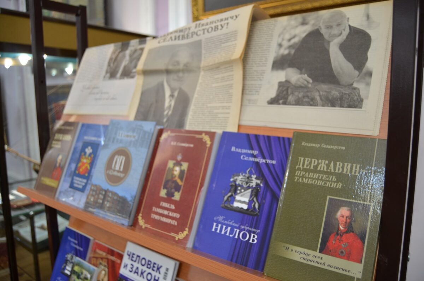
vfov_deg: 47.7
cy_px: 140
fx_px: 317
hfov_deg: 67.5
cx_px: 212
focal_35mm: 27
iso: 400
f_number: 4
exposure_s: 1/30
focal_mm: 18
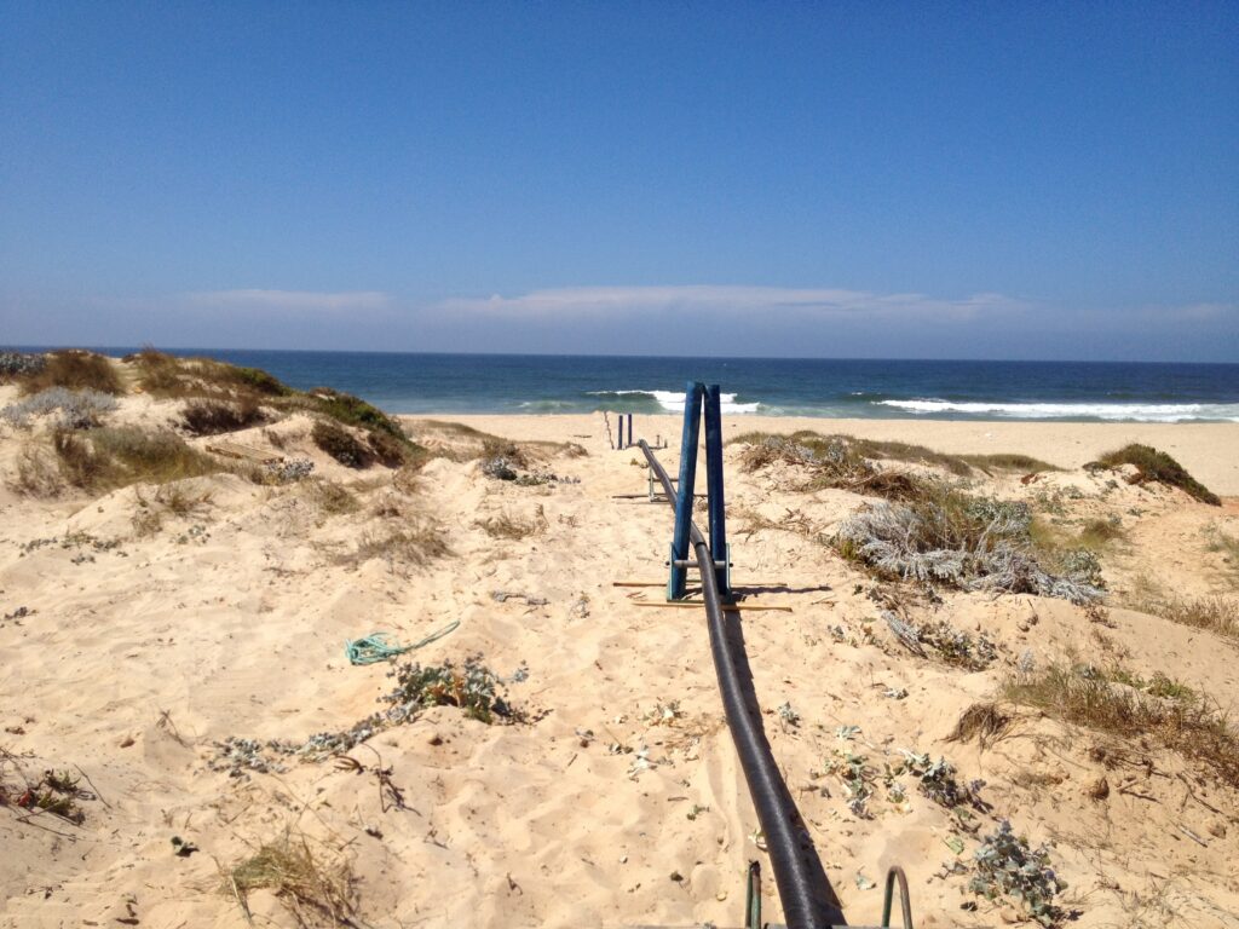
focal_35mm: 35
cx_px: 620
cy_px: 464
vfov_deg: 40.7
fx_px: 1253
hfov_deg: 52.6
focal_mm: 4.28
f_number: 2.4
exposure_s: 1/3067
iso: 64
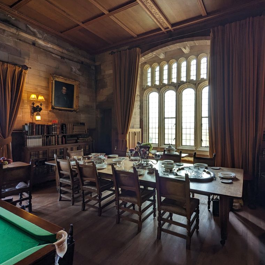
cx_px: 156
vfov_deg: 77.7
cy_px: 132
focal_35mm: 19
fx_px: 165
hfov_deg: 77.0
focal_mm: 2.35
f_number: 2.2
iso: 68
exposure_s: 1/100
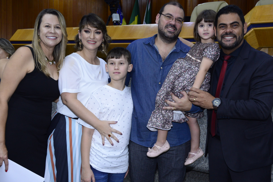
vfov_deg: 28.7
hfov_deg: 41.9
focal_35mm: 47
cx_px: 136
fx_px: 357
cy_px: 91
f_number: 7.1
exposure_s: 1/60
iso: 1600
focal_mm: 38
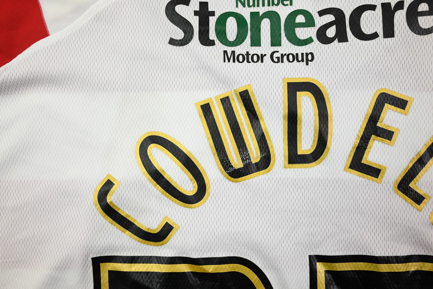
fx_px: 367
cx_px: 216
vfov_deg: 43.0
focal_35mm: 30
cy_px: 144
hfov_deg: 61.1
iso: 200
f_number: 4.8
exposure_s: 1/125
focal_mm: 30.5
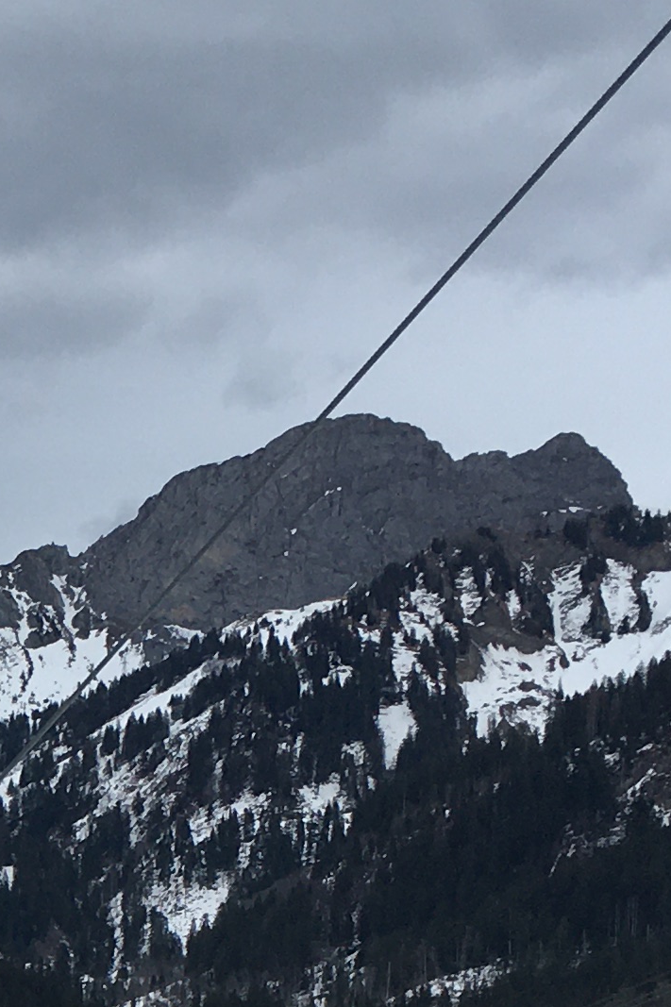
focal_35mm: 114
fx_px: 3188
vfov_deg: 17.1
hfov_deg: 11.4
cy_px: 1246
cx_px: -397
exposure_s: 1/582
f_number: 2.2
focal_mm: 4.15
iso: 25
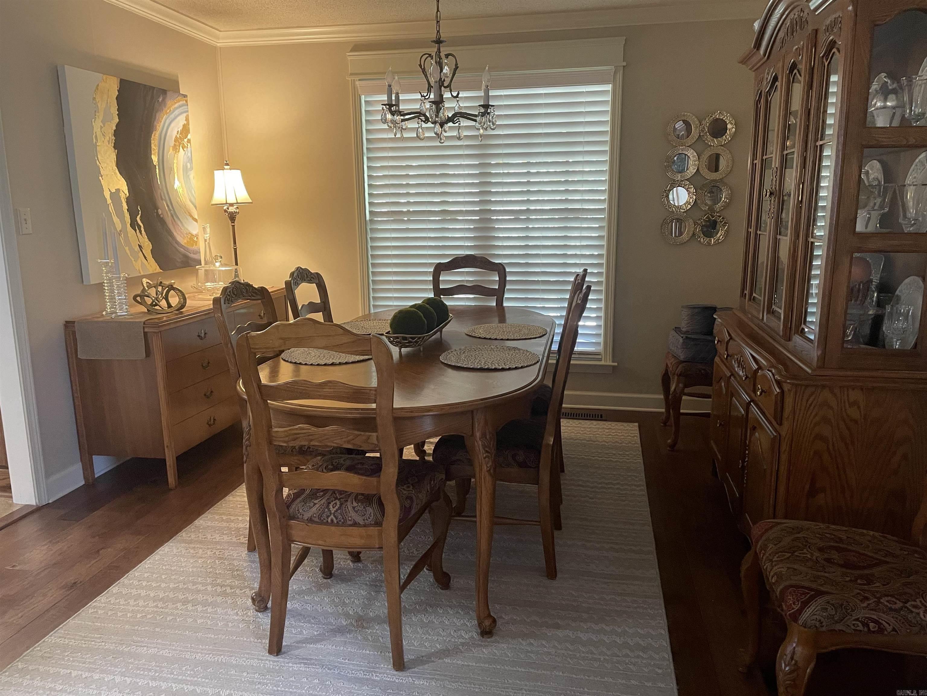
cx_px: 464
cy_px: 348
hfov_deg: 67.3
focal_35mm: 26
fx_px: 696
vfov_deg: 53.1
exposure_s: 1/40
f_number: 1.6
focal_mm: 4.2
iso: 400
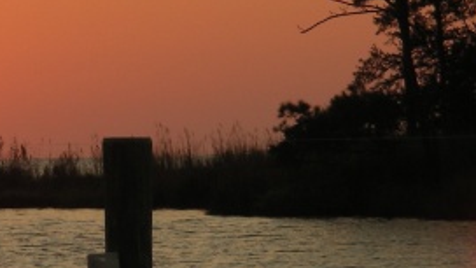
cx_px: 58
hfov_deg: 4.5
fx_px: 5995
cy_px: 168
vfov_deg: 2.6
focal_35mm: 475
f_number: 4
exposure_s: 1/150
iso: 50
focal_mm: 24.7
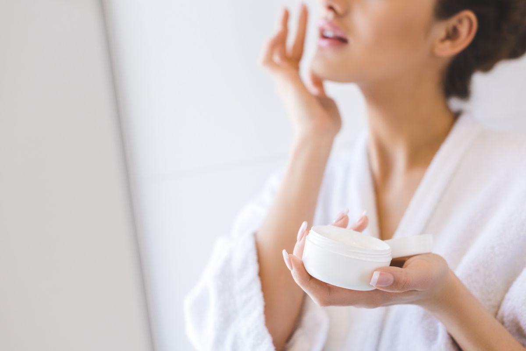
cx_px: 263
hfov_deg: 39.6
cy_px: 176
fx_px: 731
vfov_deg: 27.0
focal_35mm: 50
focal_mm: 50
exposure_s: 1/160
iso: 400
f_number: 3.2
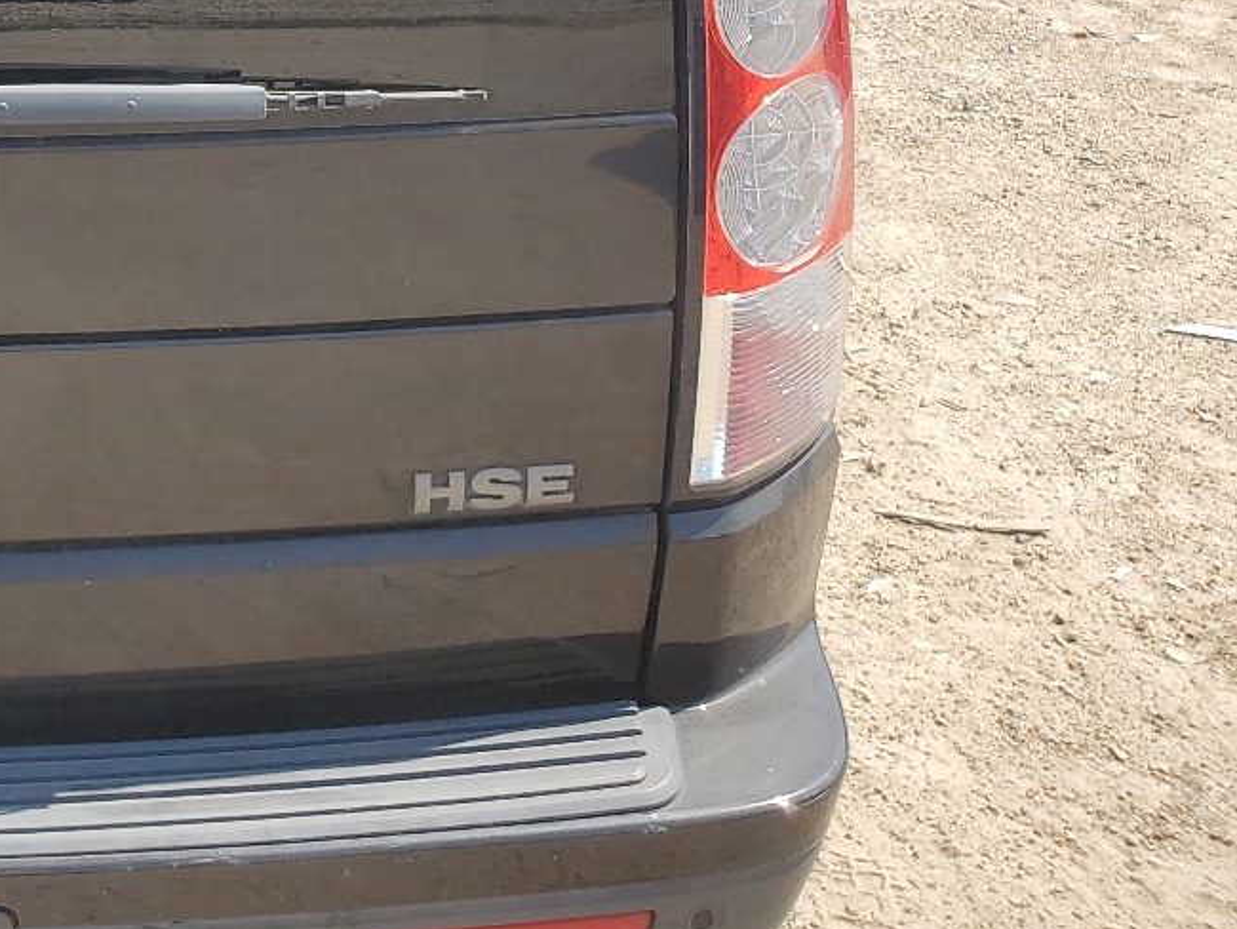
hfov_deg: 26.8
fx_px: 2288
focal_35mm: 64
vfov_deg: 21.7
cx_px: -253
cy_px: -95
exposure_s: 1/714
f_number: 1.5
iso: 50
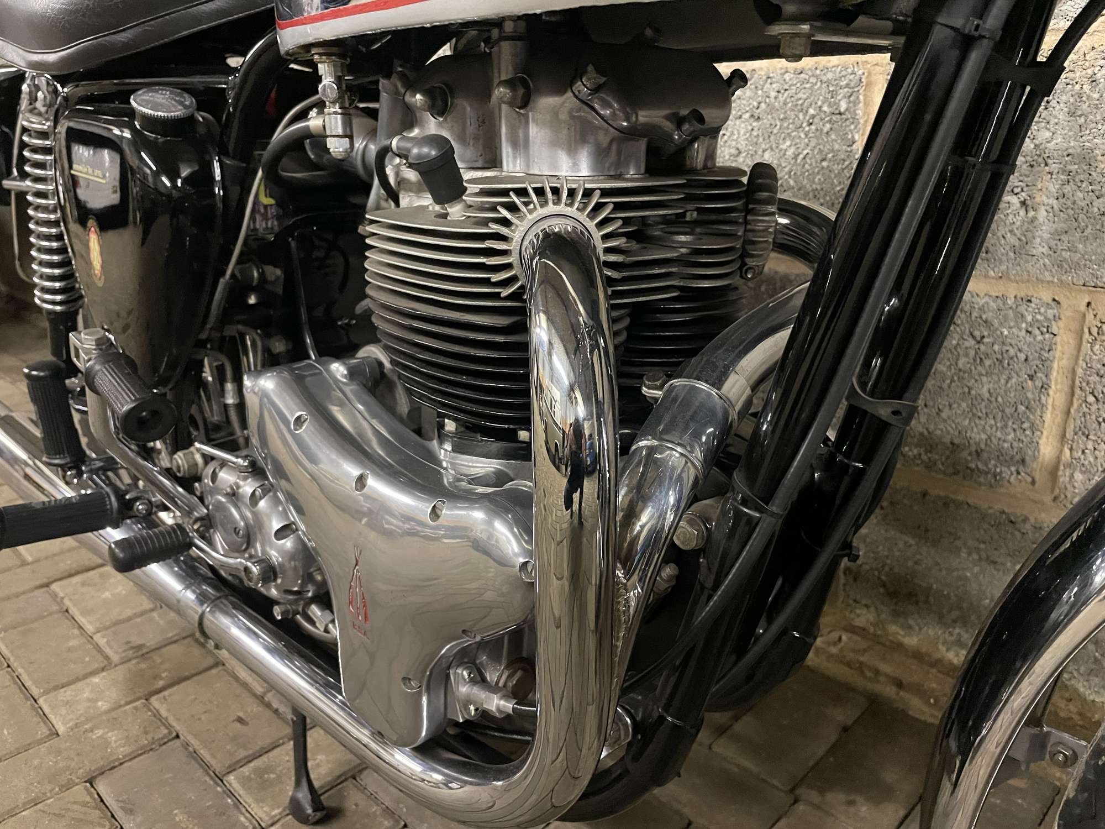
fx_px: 830
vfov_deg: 53.1
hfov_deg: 67.3
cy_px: 414
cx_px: 552
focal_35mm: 26
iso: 640
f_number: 1.6
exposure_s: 1/25
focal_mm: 4.2
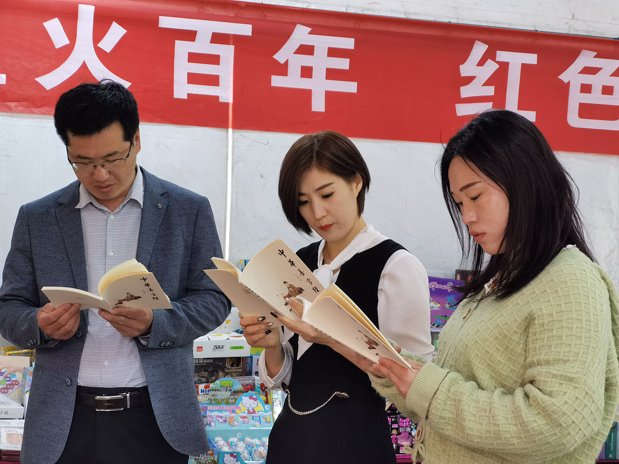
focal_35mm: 82
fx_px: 1466
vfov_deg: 18.0
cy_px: 232
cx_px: 310
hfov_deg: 23.8
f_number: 2.4
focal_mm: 7.48
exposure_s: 1/33.3
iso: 160
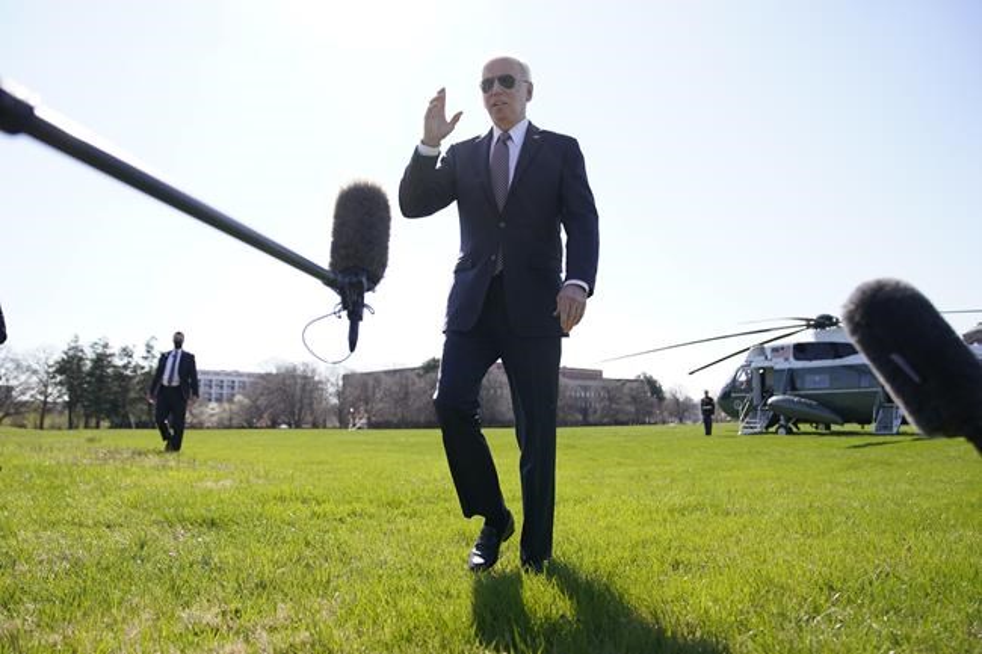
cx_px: 491
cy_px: 327
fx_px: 654
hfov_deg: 73.8
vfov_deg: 53.1
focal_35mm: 24
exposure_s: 1/1600
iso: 160
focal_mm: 24
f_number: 2.8
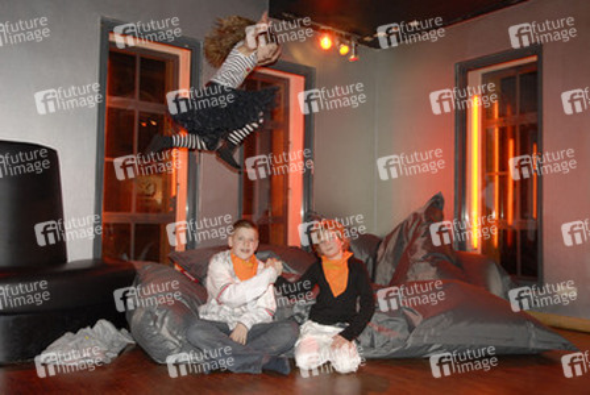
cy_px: 198
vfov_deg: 40.1
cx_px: 295
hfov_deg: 57.2
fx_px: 542
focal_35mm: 33
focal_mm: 22
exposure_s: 1/60
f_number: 4
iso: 800
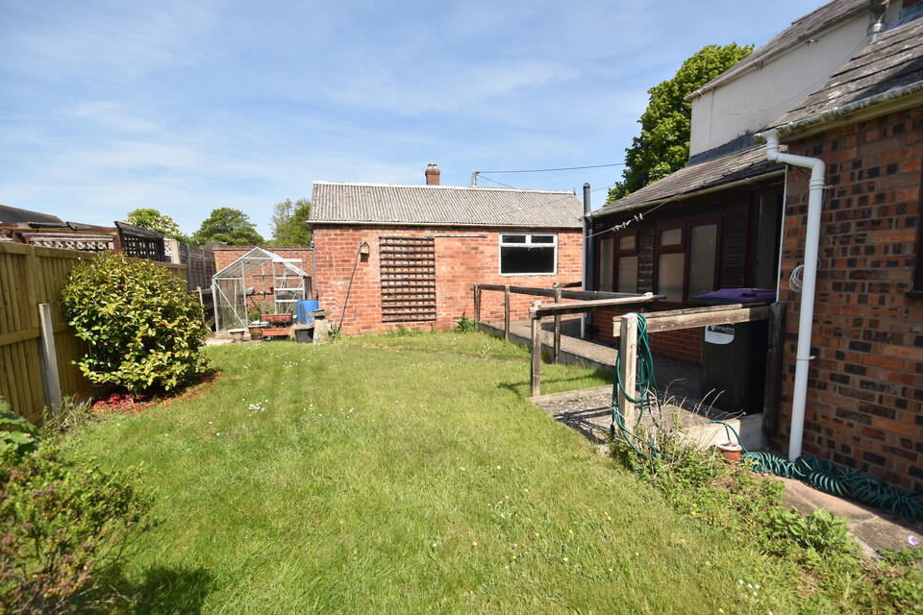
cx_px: 474
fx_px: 410
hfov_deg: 96.7
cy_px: 326
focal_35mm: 16
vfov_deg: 73.7
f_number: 8
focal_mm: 10
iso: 100
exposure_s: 1/200
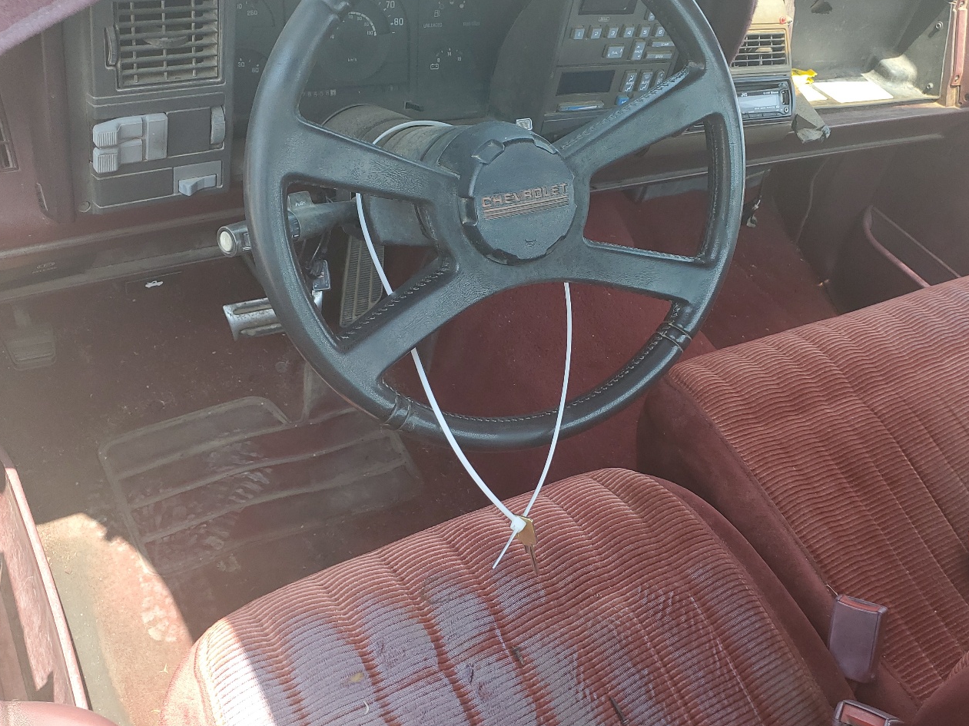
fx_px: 923
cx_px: 542
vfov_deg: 42.9
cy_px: 325
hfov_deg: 55.2
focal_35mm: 33
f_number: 1.5
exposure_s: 1/357
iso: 50
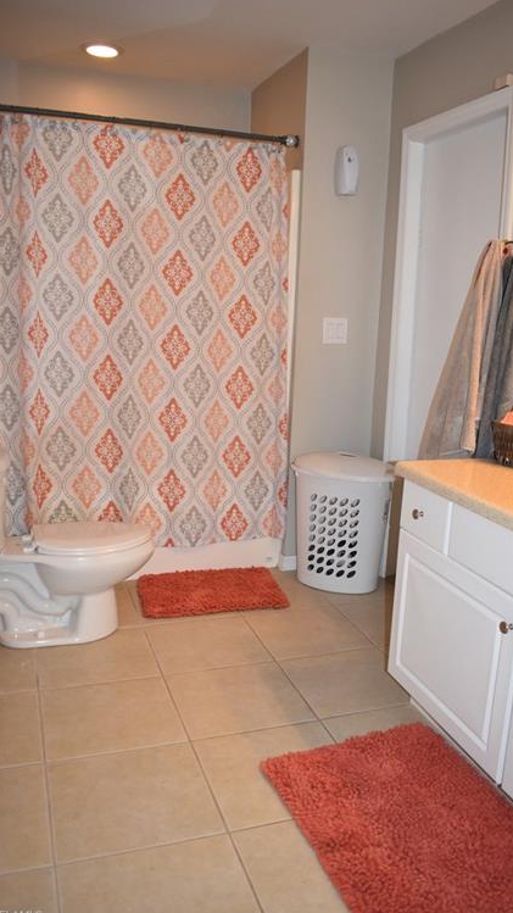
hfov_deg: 40.1
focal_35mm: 29
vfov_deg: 66.1
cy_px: 456
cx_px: 291
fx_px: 702
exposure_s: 1/80
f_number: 4.5
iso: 800
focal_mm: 18
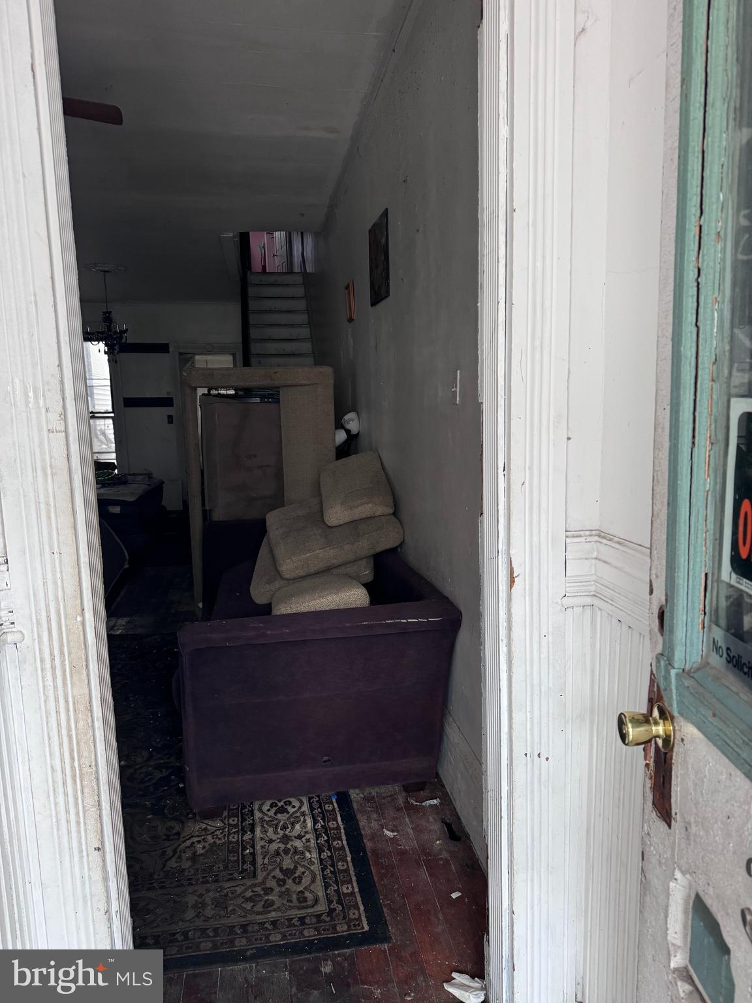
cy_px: 502
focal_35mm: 24
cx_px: 376
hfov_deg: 56.8
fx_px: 695
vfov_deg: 71.6
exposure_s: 1/60
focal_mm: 6.76
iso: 250
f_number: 1.78
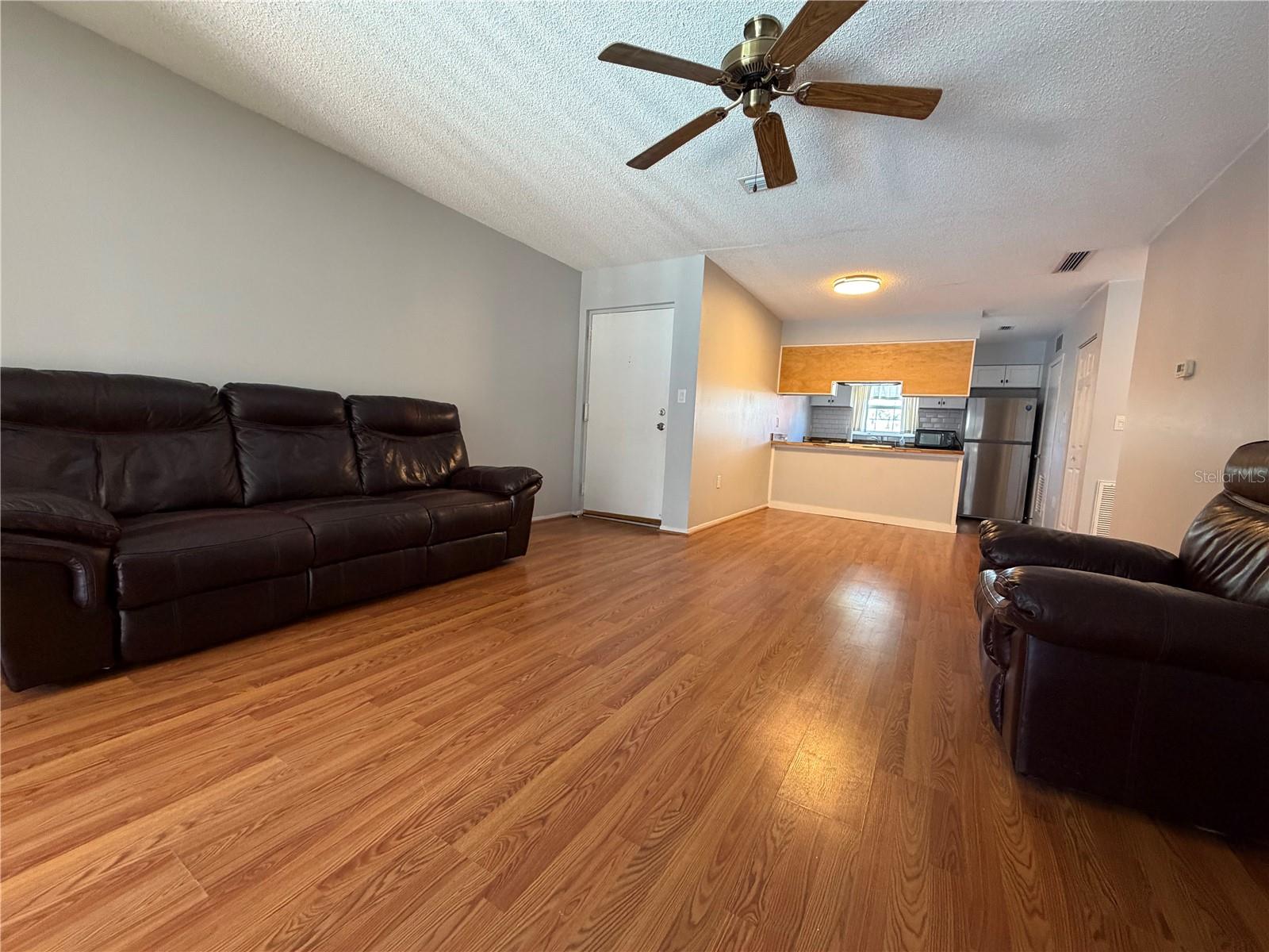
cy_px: 476
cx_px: 634
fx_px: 513
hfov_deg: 102.1
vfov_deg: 85.7
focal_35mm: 14
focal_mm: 2.22
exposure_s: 1/60
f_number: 2.2
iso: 400
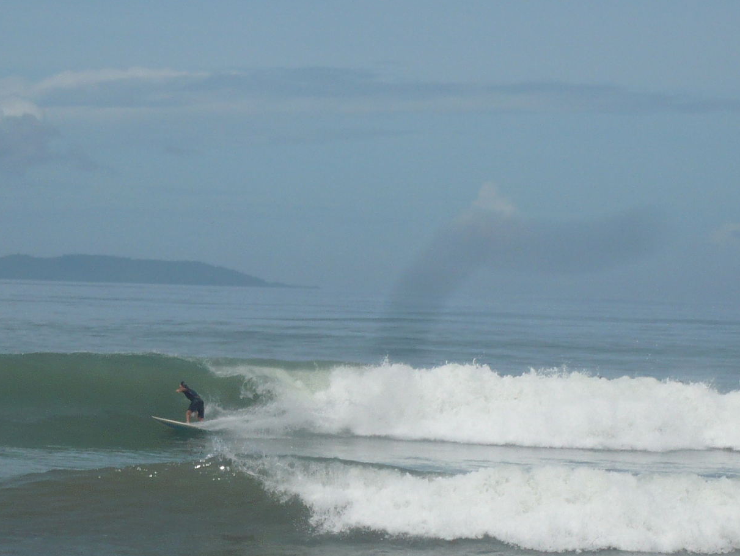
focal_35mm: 210
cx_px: 266
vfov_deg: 7.1
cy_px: 364
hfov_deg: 9.4
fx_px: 4491
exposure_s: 1/200
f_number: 14
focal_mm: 17.4
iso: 100
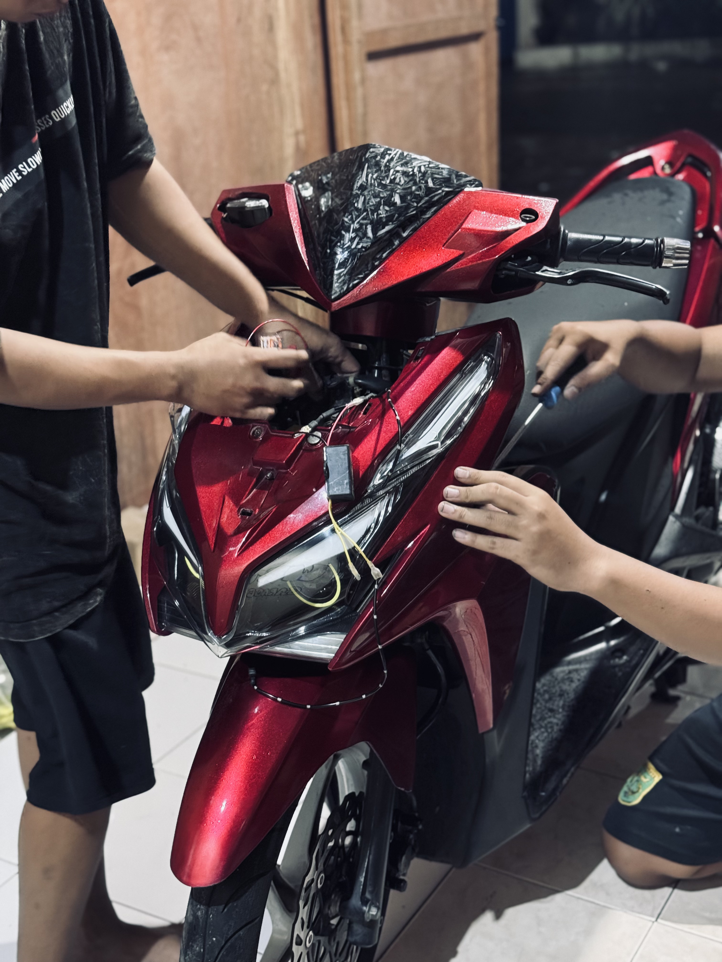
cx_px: 361
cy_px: 481
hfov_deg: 30.3
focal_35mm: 48
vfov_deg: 39.7
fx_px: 1335
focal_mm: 6.76
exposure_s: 1/25
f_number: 1.78
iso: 640
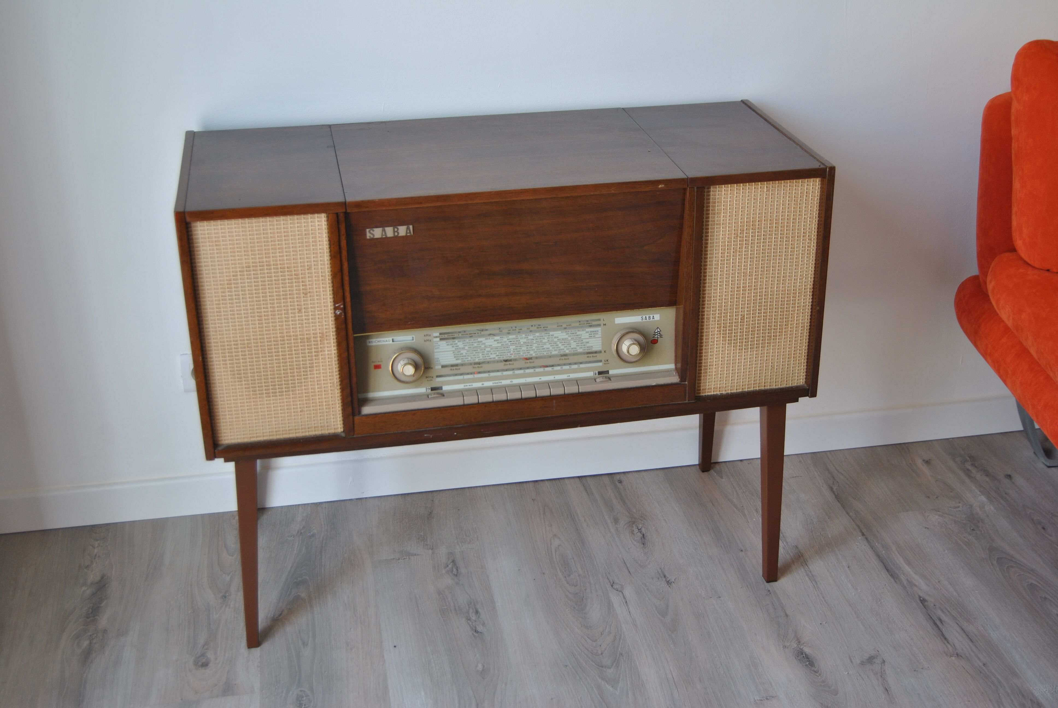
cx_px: 529
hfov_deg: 46.3
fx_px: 1236
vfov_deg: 32.0
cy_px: 354
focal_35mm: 42
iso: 200
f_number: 4
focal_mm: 28
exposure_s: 1/50
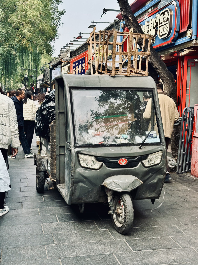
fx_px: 366
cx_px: 99
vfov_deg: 39.7
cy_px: 132
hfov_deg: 30.3
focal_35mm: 48
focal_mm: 6.9
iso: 64
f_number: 1.8
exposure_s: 1/484
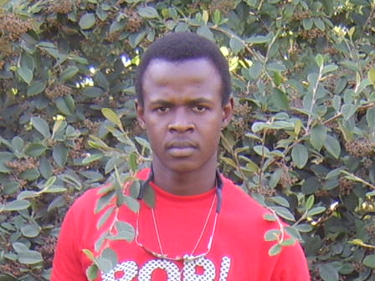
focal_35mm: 31
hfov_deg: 58.4
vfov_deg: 45.4
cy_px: 140
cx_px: 188
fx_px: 336
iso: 100
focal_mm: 8.13
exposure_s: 1/71
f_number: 2.7
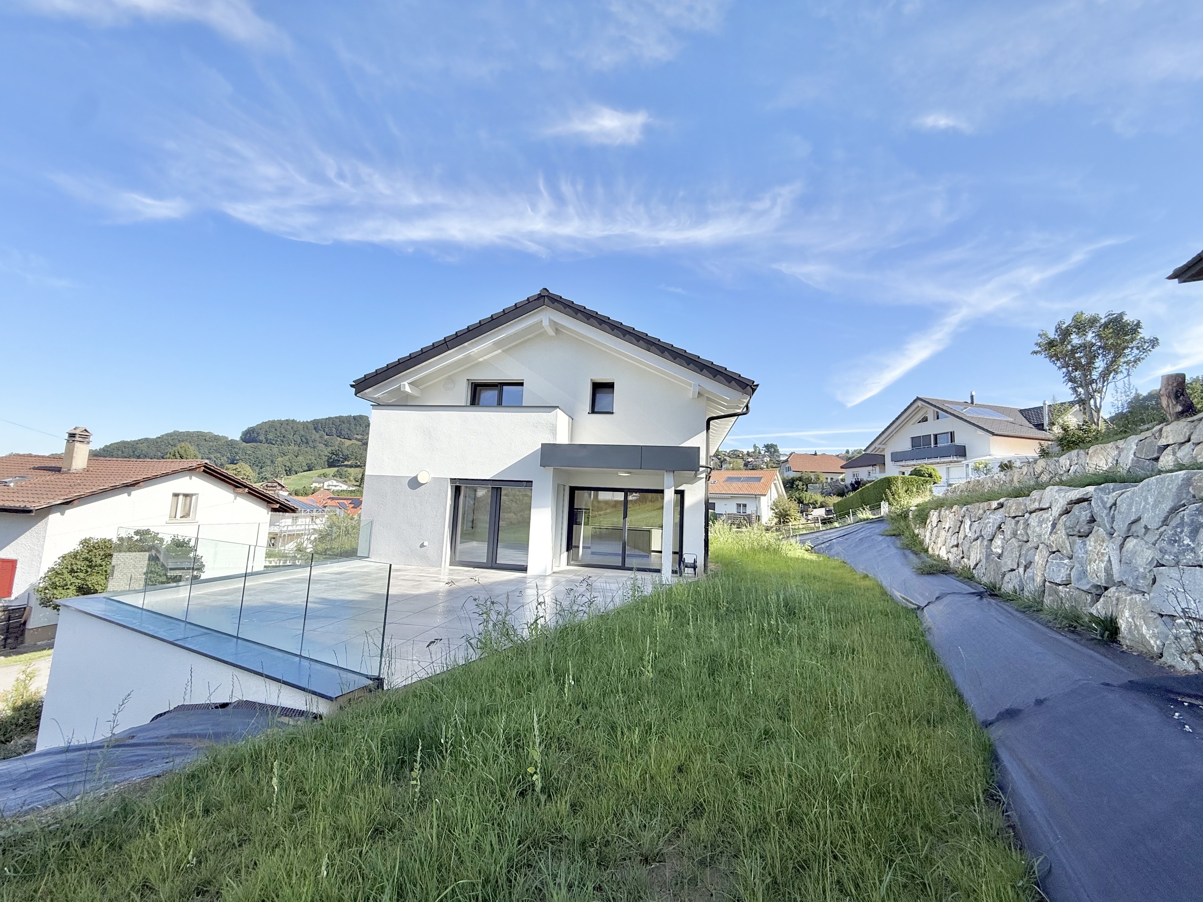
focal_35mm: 14
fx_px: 487
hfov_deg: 102.1
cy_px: 451
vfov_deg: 85.7
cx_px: 602
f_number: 2.2
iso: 50
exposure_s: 1/1167
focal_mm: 2.22
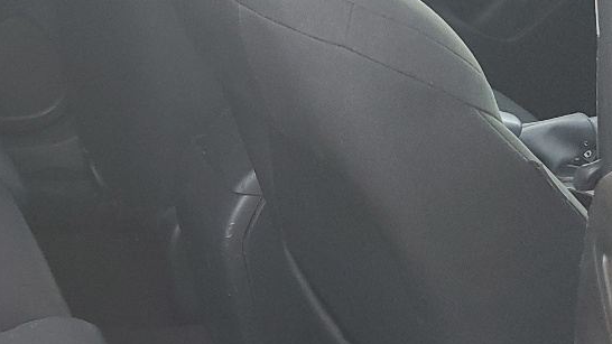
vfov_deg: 14.5
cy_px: 233
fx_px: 1347
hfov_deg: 23.8
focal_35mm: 83
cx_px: -76
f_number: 1.5
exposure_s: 1/120
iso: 92
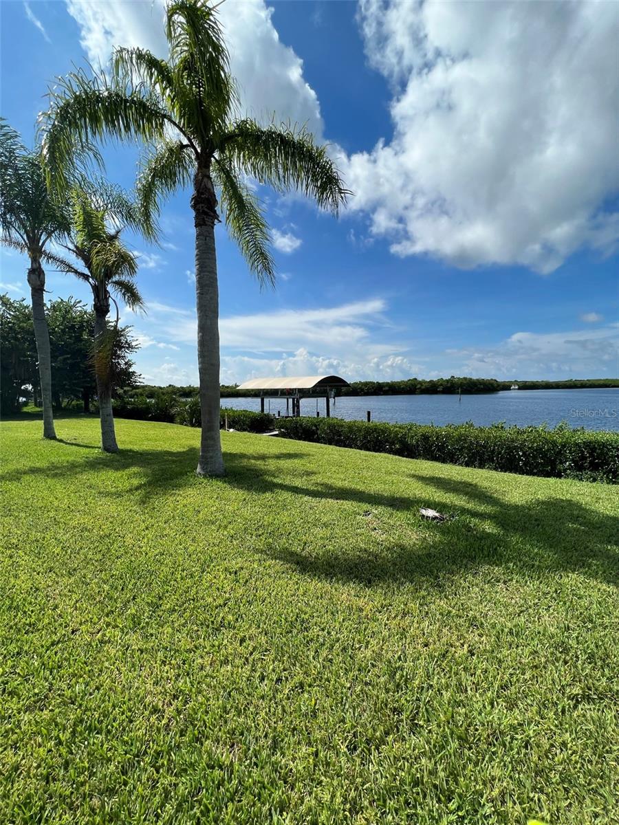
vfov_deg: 106.2
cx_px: 310
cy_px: 412
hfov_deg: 89.9
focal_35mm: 13
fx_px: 310
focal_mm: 1.57
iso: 32
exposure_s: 1/2732
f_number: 1.8
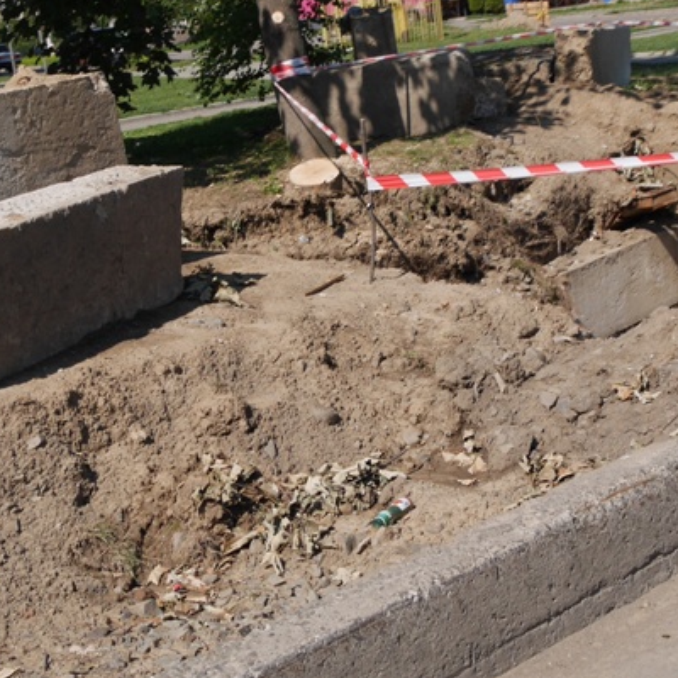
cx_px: 393
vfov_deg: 27.6
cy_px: 255
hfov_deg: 27.7
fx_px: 1374
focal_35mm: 62
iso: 200
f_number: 8
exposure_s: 1/500
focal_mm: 14
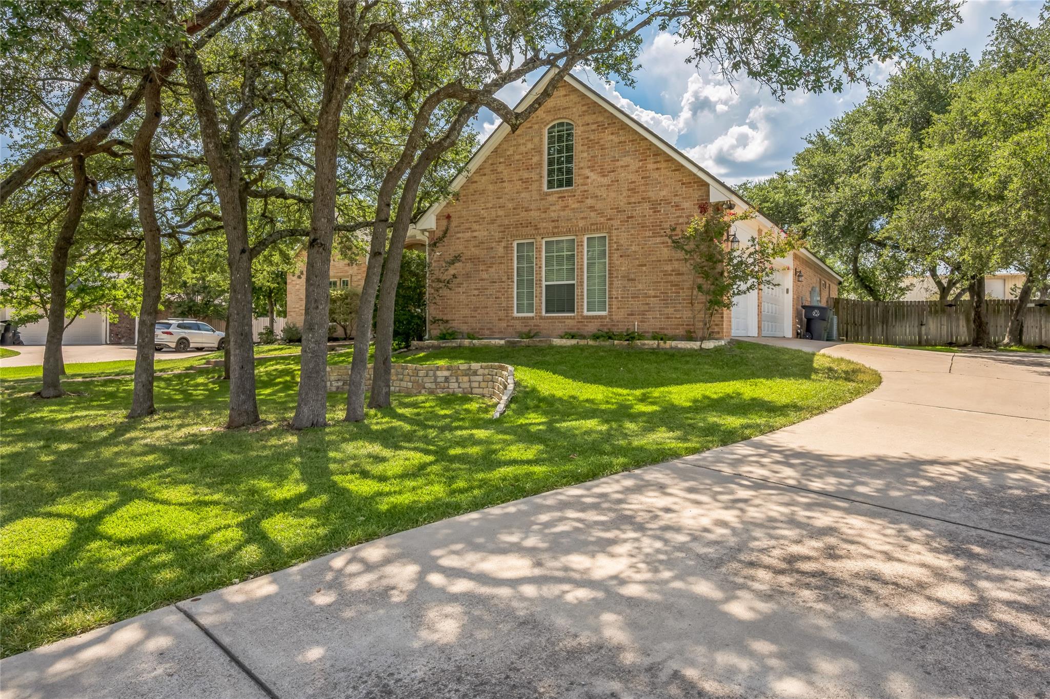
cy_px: 350
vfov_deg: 57.2
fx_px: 641
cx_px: 525
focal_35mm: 22
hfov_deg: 78.6
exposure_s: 1/125
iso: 100
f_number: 11
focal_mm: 22
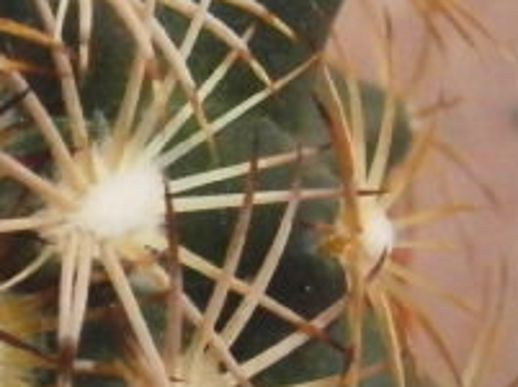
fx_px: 2241
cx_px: -165
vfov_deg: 9.8
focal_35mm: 150
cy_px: 307
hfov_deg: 12.7
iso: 1600
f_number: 9.7
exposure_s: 1/160
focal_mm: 8.3
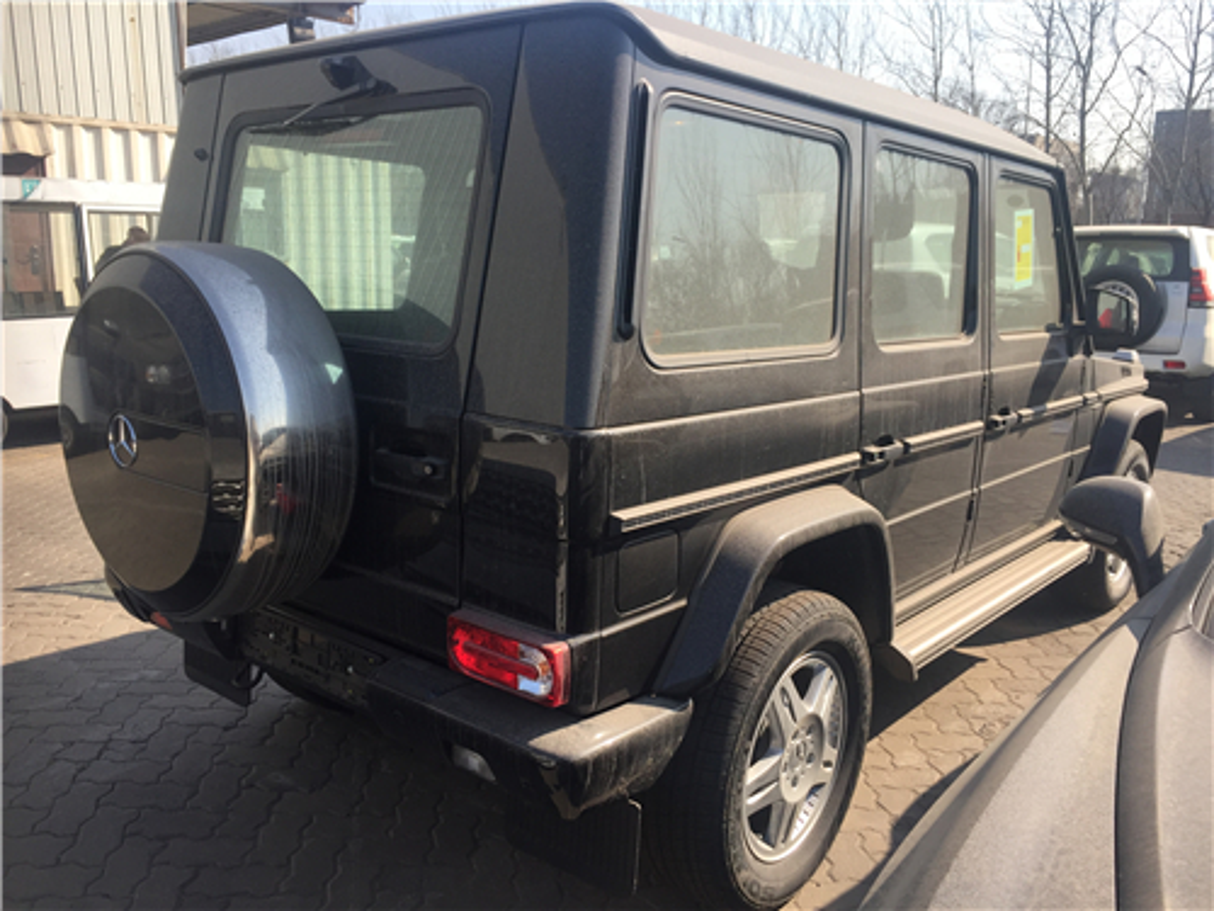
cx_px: 607
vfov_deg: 48.2
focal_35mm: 29
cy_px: 456
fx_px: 1017
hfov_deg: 61.7
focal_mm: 4.15
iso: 32
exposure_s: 1/879
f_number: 2.2
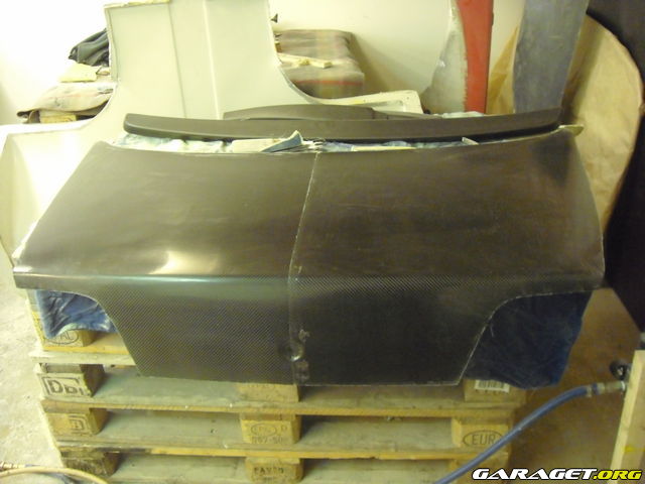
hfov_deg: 50.1
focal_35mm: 37
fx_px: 689
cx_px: 322
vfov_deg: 38.7
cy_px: 242
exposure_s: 1/20
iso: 800
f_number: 2.7
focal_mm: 6.2
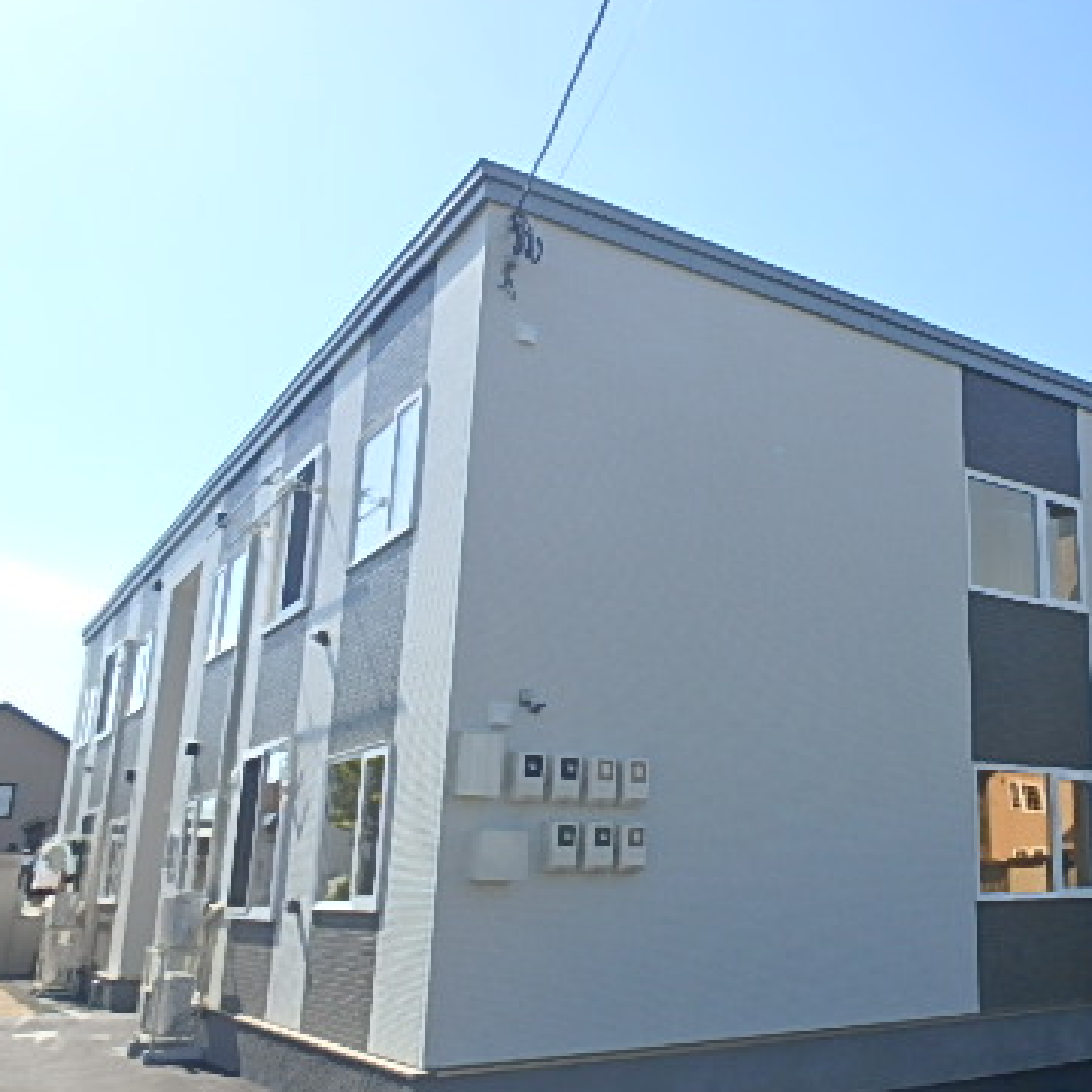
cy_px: 610
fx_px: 1178
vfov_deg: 49.6
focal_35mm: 33
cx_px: 931
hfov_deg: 46.1
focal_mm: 3.7
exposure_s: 1/800
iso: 125
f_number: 3.5
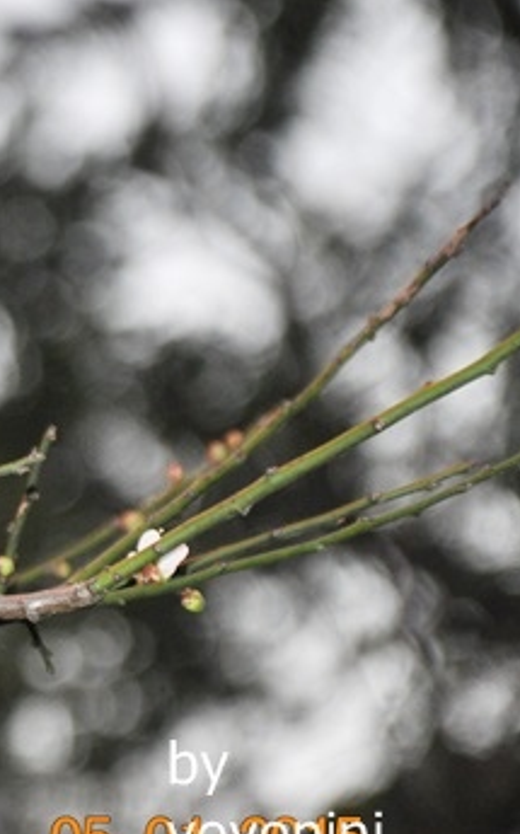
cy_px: 266
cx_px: -463
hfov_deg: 3.3
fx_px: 8913
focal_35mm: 392
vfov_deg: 5.4
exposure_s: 1/60
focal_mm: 105
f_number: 5.6
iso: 800
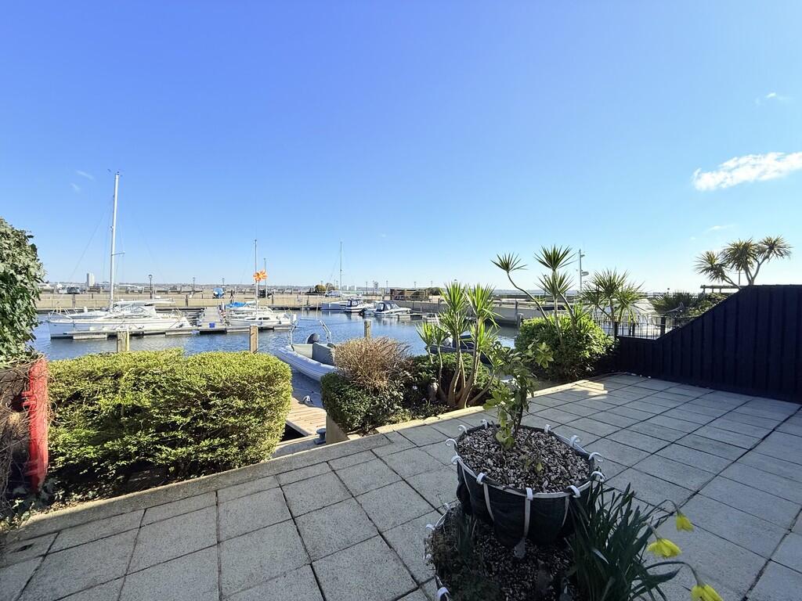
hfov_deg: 102.1
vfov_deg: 85.7
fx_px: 324
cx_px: 401
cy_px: 300
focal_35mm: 14
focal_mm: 2.22
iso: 50
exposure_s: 1/2410
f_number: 2.2
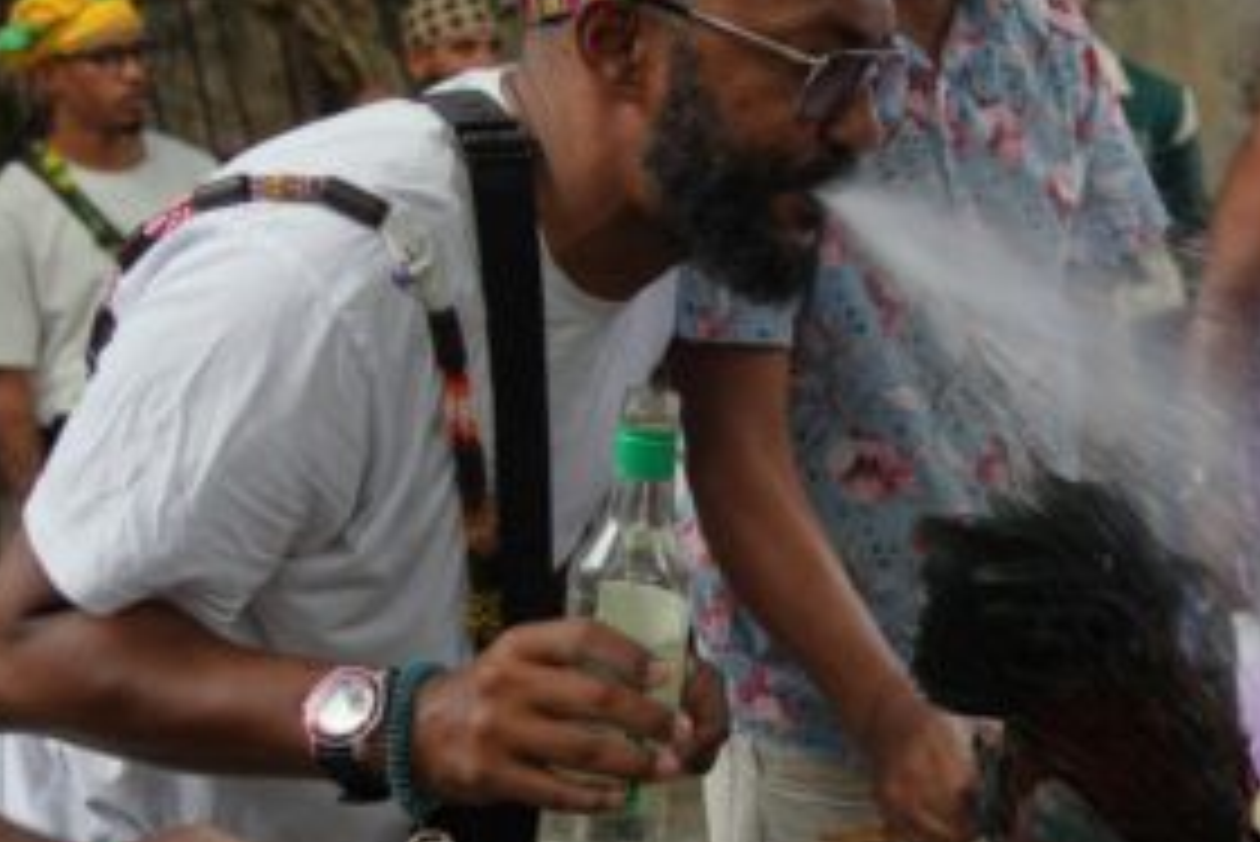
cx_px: 986
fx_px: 2241
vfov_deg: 21.2
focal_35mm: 64
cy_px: 507
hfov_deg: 30.7
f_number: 2.8
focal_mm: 28
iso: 100
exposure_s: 1/320
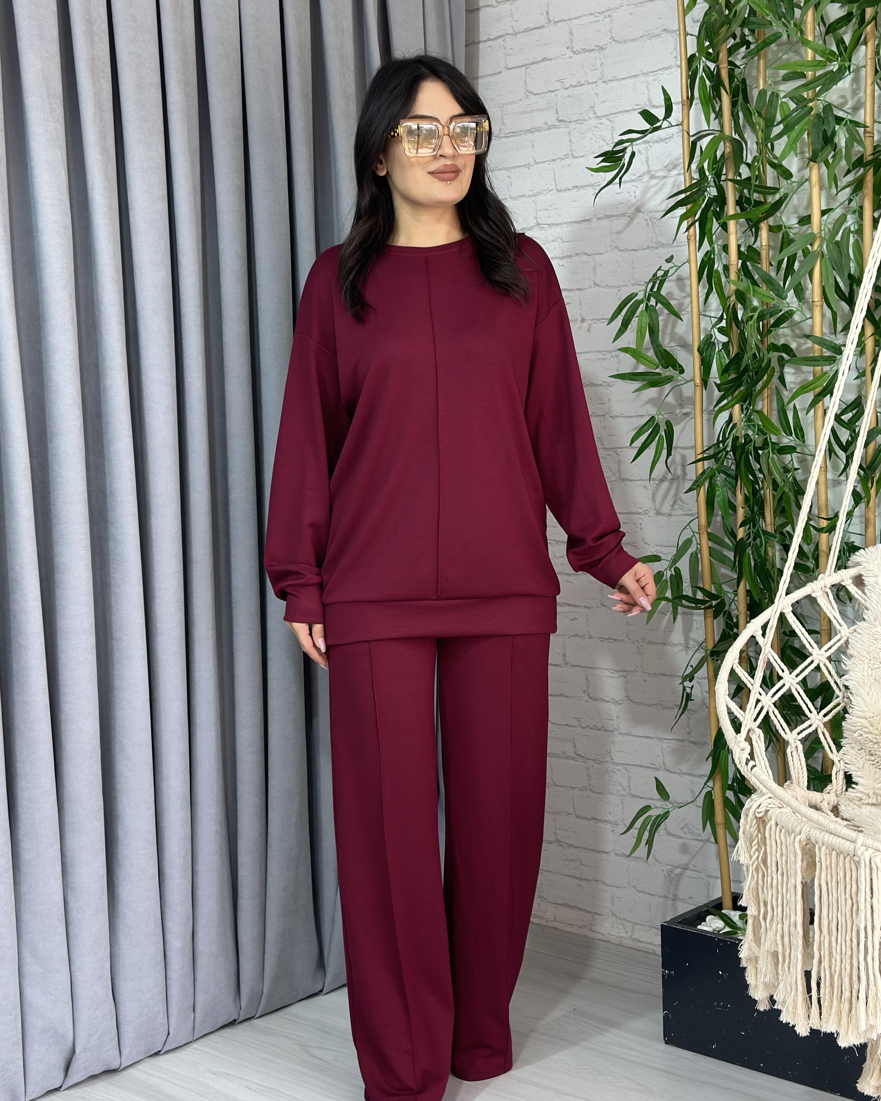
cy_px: 580
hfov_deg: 29.7
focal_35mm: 51
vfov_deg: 36.6
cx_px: 433
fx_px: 1662
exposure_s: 1/100
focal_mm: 6.86
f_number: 1.78
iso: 80
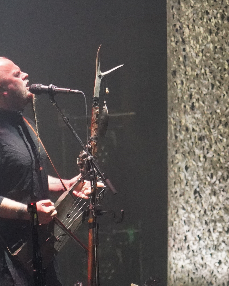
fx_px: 2364
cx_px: 54
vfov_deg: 6.9
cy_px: 111
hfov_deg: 5.5
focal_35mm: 279
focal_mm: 105
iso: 12800
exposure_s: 1/160
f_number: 4
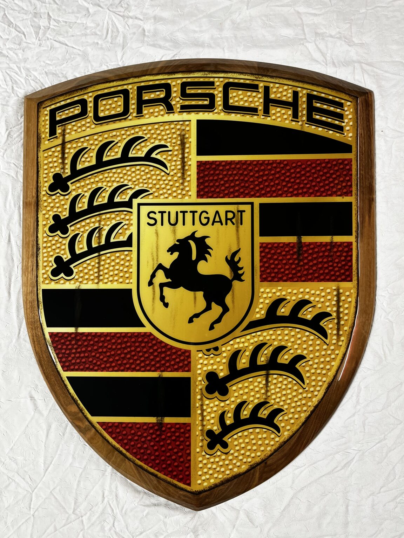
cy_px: 269
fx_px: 405
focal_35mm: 26
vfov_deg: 67.3
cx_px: 202
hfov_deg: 53.1
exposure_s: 1/100
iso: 80
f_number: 1.6
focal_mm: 5.1
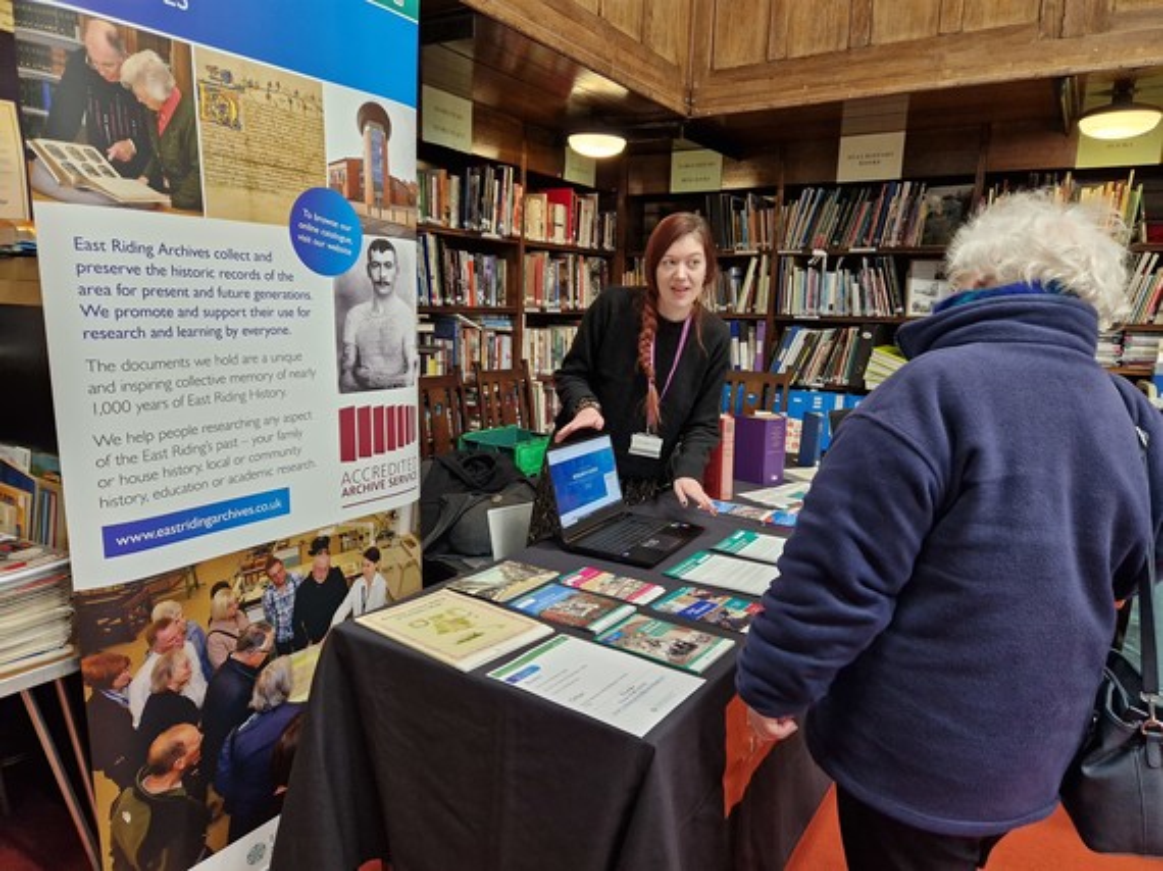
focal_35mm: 23
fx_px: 772
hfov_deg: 73.9
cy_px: 436
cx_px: 582
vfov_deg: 58.8
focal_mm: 5.4
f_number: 1.8
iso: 200
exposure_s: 1/100
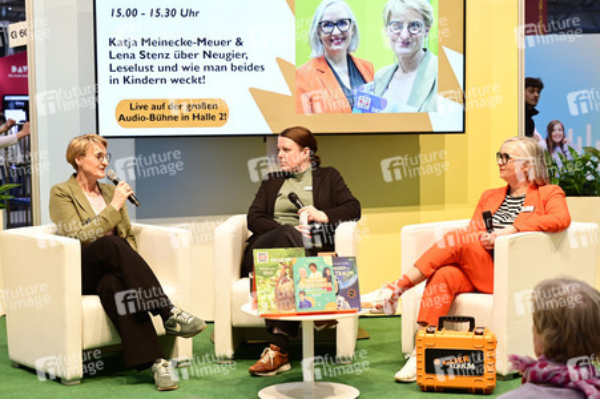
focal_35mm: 70
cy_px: 200
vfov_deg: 19.4
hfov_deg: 28.9
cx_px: 300
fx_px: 1166
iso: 1600
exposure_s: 1/160
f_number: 5.6
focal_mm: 70
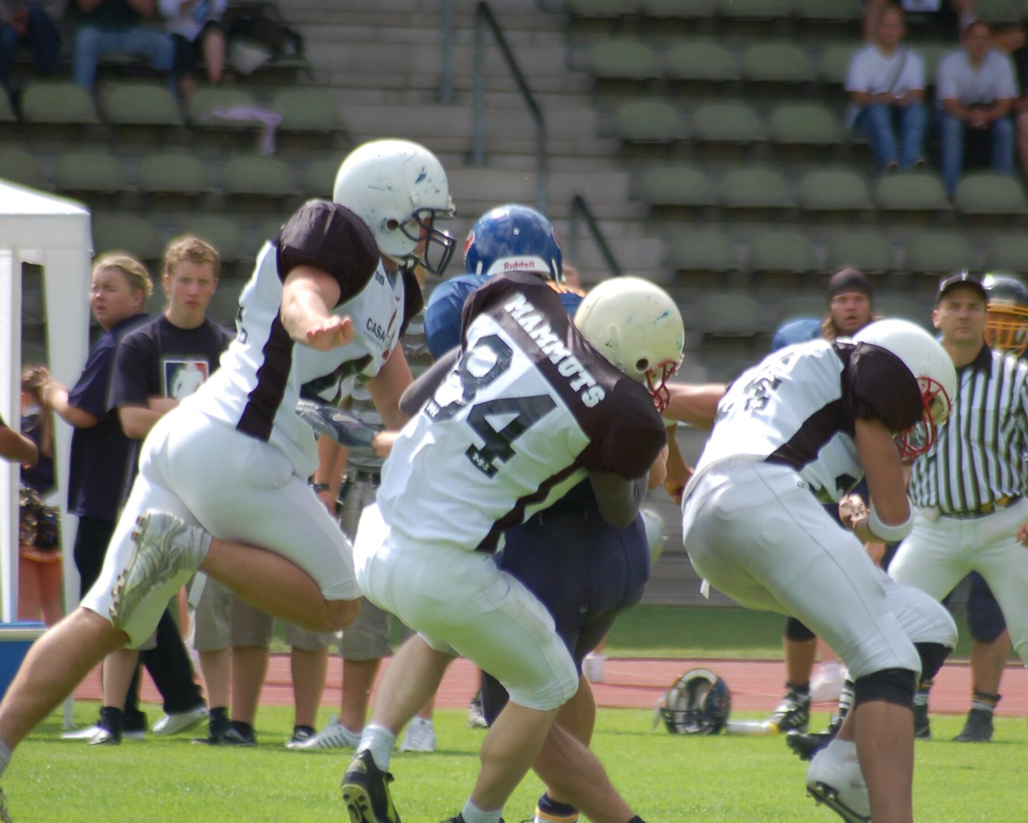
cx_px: 582
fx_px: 15519
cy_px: 412
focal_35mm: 510
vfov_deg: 3.0
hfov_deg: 3.8
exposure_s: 1/800
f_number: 5.6
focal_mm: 300
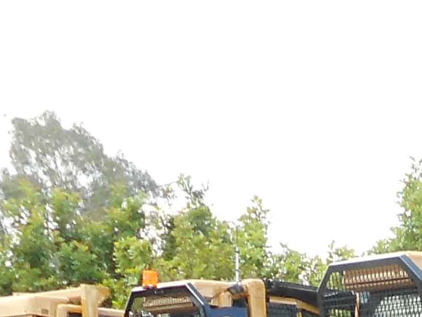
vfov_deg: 8.3
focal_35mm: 151
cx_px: 635
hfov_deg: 12.4
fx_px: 1841
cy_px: 940
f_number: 3.7
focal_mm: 4.5
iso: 80
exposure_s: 1/125
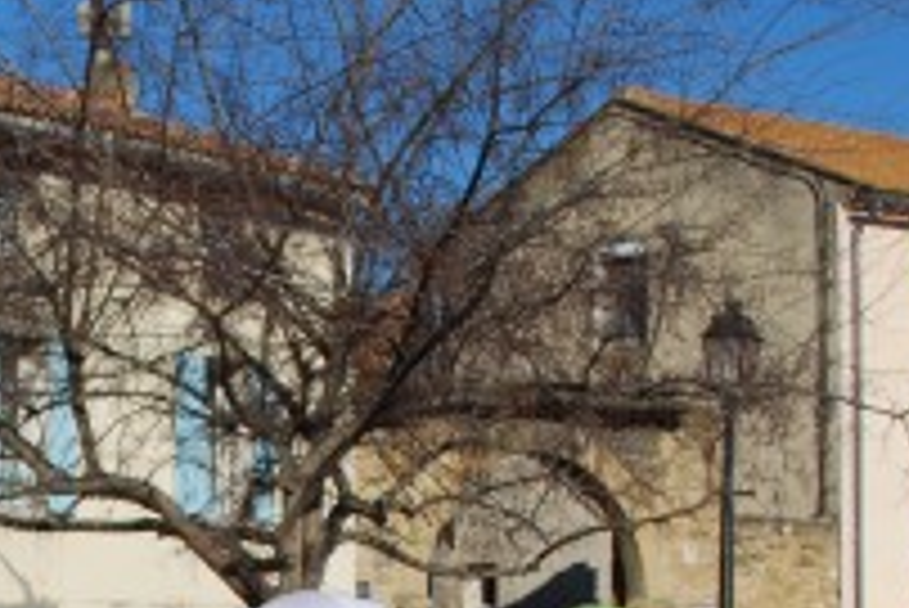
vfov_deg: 11.6
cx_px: -40
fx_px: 2880
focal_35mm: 114
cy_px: 898
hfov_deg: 17.4
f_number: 9
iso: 100
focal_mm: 24
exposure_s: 1/320
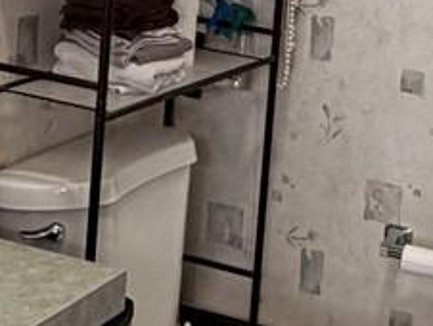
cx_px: 320
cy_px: -161
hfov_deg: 19.7
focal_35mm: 99
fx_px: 1240
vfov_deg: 14.0
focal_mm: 2.22
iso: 250
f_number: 2.2
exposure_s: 1/60
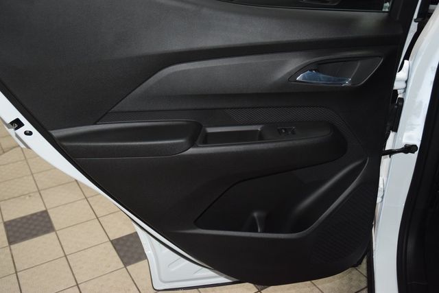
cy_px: 146
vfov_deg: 35.5
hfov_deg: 51.3
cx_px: 220
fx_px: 457
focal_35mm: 38
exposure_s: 1/125
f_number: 3.8
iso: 1400
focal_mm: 25
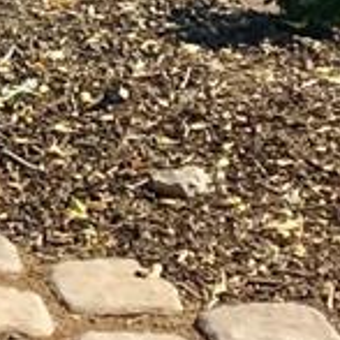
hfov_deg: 6.3
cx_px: -550
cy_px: -749
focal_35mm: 261
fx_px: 2900
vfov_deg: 6.1
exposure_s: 1/1326
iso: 25
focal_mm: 4.15
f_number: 2.2
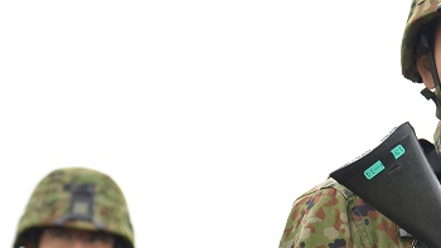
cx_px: 295
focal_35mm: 280
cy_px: 235
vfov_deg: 4.3
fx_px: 3275
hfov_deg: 7.7
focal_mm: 120
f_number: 4.5
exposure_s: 1/640
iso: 800
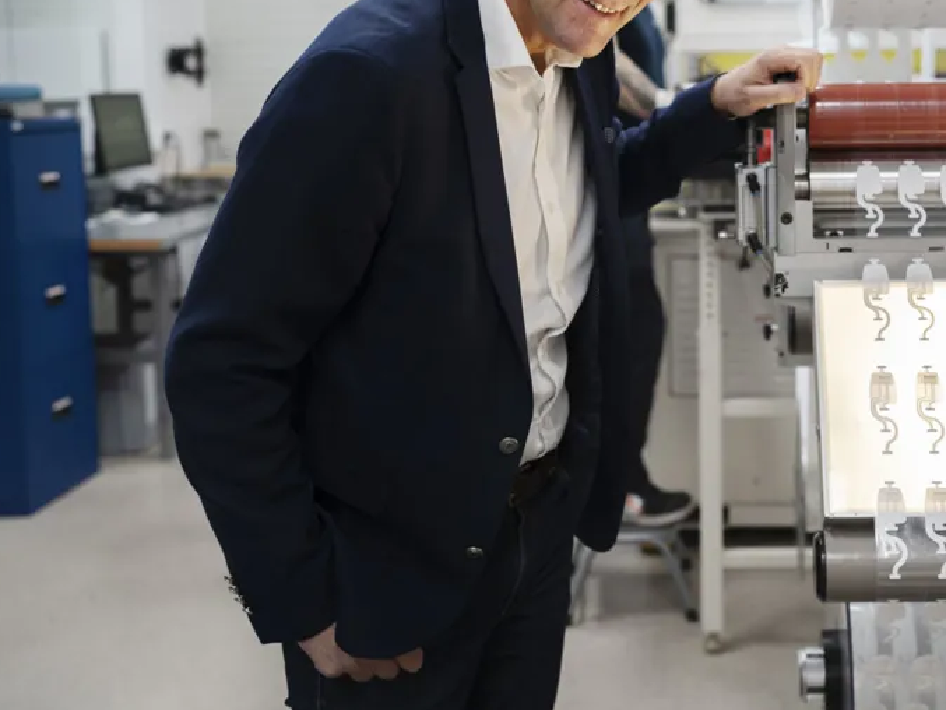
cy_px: 218
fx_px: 1476
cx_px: 693
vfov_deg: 26.8
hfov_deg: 34.9
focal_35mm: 54
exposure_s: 1/100
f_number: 2.8
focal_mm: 35
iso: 200
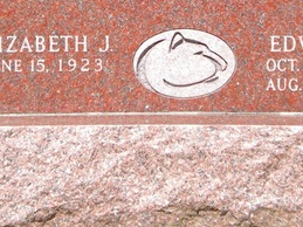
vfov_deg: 8.0
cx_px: 166
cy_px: -44
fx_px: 1610
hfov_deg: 10.8
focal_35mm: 184
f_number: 4.6
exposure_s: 1/500
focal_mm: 12.3
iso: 105
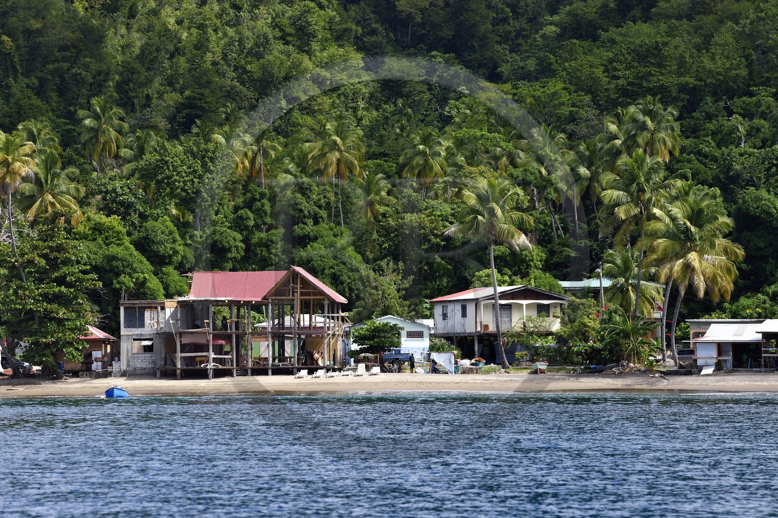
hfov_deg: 12.1
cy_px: 259
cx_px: 389
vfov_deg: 8.1
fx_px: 3671
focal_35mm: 170
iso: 200
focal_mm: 170
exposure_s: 1/640
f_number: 6.3
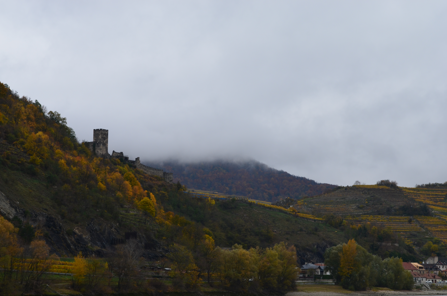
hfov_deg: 24.7
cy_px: 148
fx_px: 1022
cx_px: 224
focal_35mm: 82
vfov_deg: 16.5
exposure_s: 1/60
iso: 250
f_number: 10
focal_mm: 55
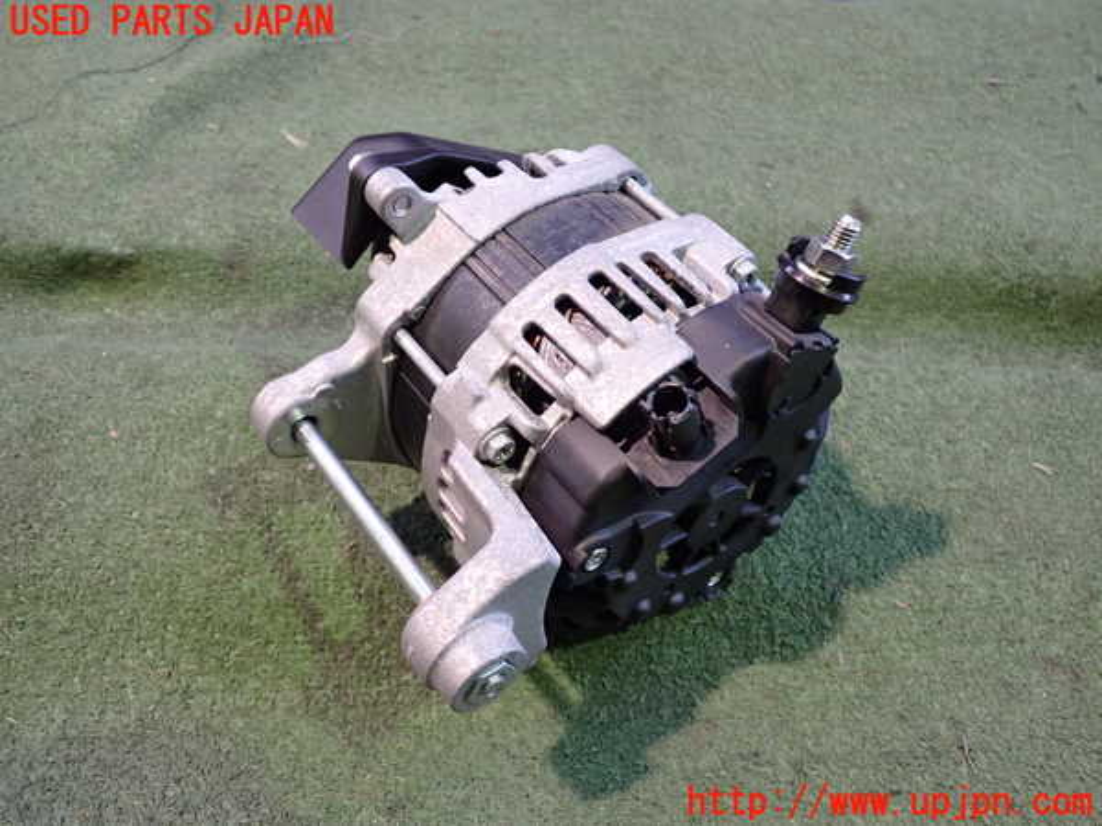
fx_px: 955
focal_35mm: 30
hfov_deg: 60.0
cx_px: 551
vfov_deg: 46.8
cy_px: 413
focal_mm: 5.4
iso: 400
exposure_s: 1/30
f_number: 2.3
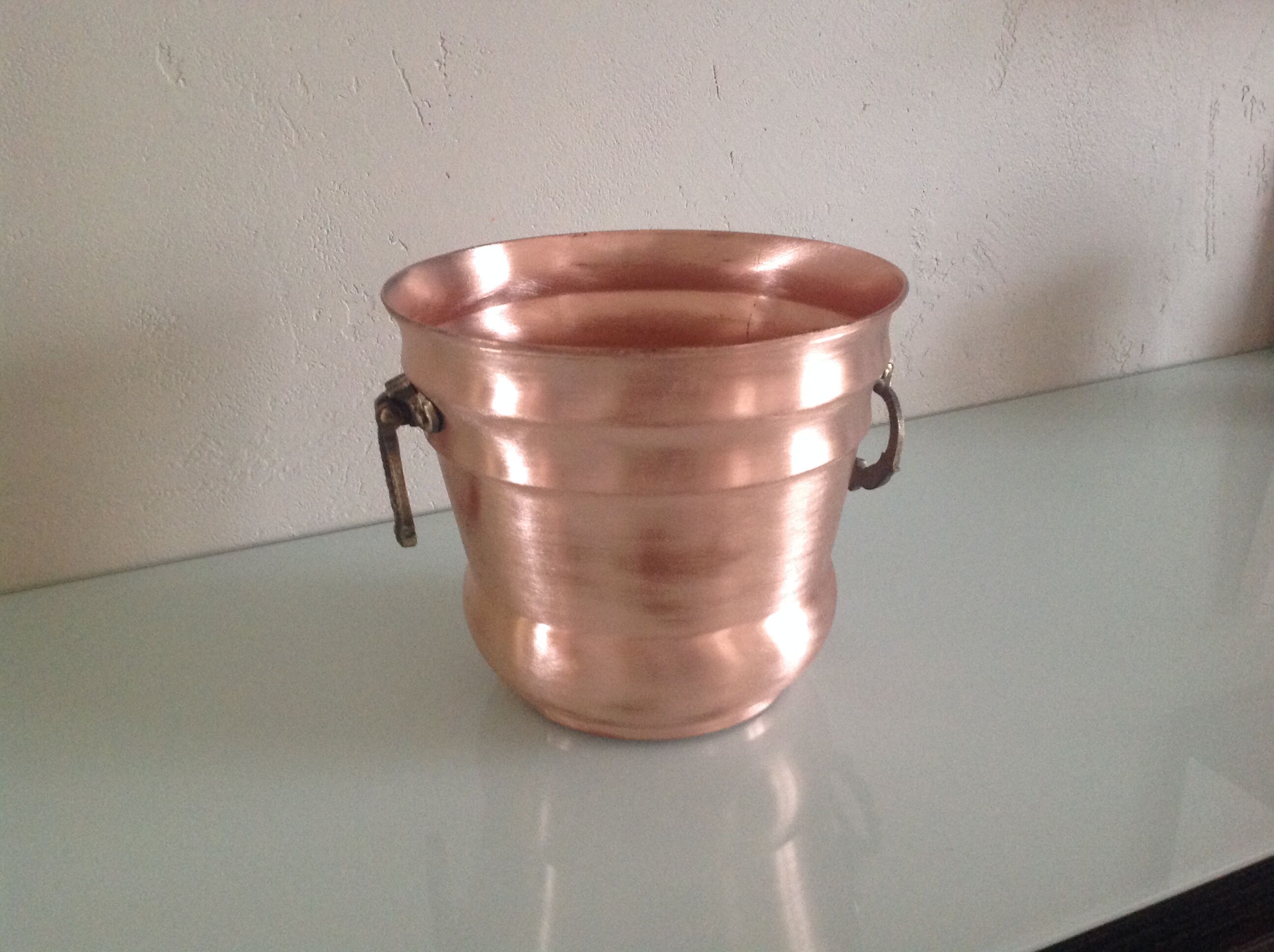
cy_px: 476
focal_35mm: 35
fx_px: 1286
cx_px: 637
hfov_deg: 52.7
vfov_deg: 40.6
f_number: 2.4
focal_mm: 4.28
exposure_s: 1/15
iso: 320
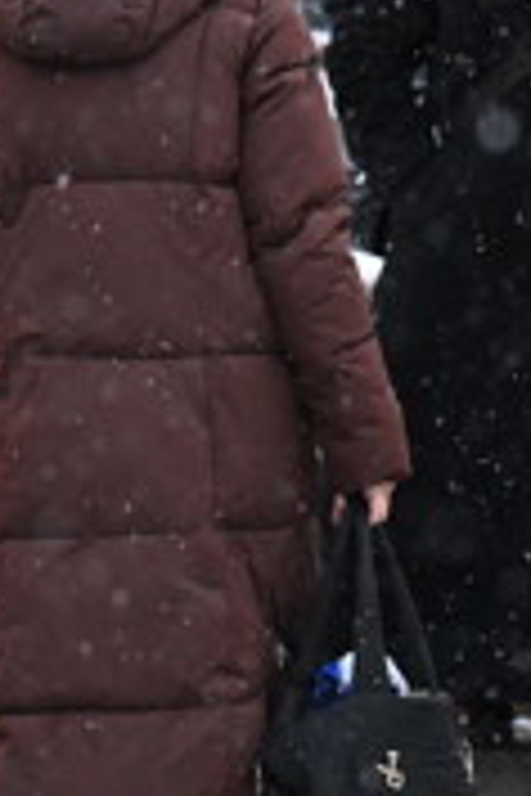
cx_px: 1269
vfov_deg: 4.2
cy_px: 328
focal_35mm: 487
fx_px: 10774
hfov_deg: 2.8
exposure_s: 1/320
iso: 8000
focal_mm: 125
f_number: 4
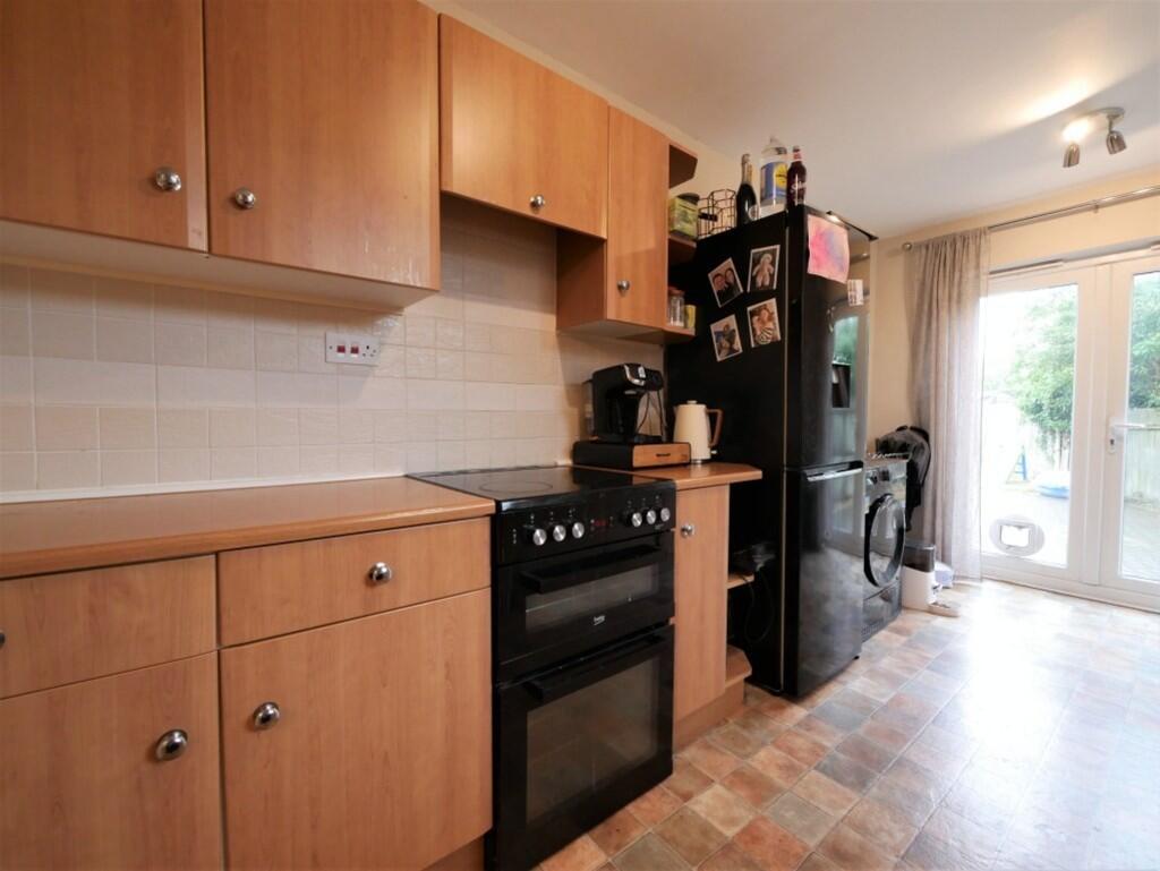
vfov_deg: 85.7
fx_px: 469
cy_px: 436
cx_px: 580
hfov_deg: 102.0
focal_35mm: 14
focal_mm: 7
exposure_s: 1/60
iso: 1000
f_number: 4
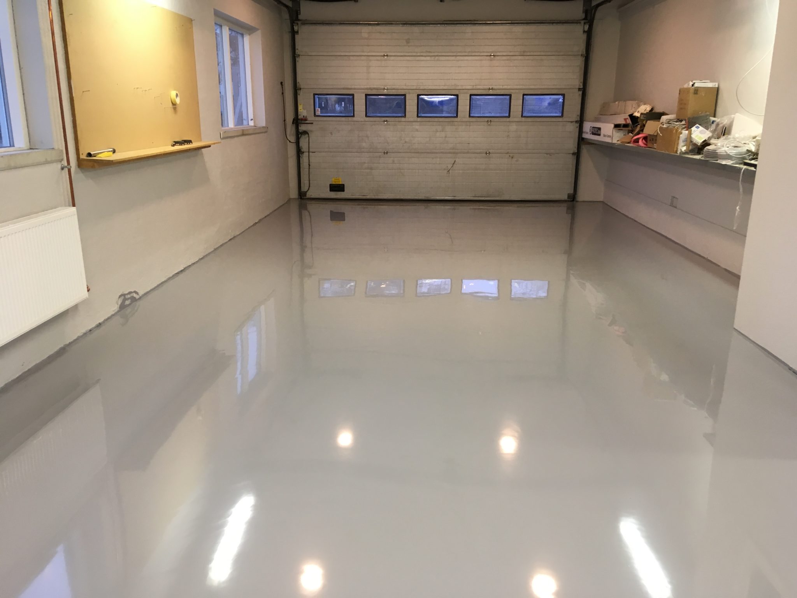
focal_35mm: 29
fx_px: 668
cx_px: 398
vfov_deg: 48.2
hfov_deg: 61.7
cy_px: 299
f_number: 2.2
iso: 80
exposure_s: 1/33
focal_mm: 4.15
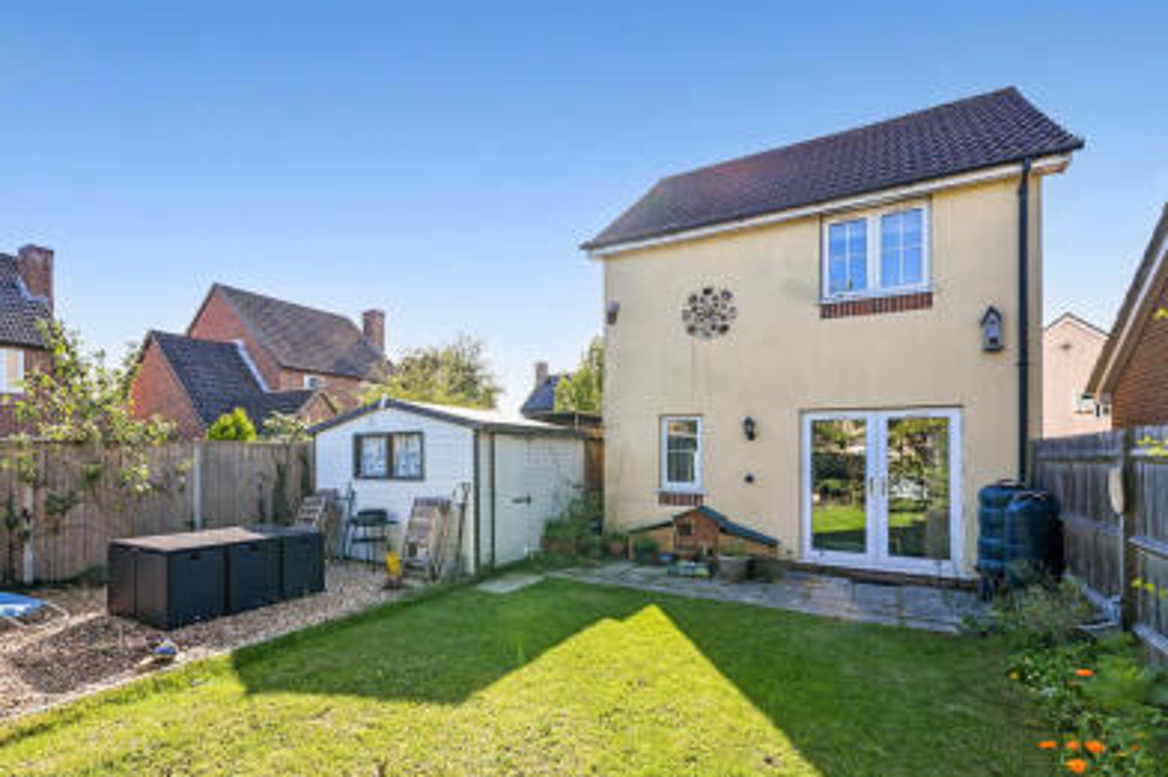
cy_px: 436
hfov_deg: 92.9
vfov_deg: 70.1
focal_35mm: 17
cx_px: 518
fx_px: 551
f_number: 8
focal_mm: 14
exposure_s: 1/80
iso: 100
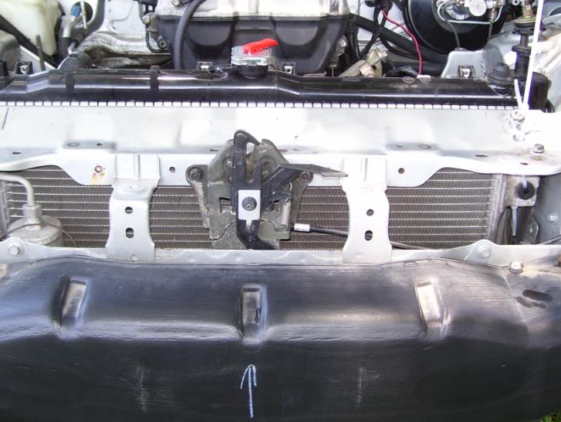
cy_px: 161
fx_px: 811
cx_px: 252
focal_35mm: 50
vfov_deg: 29.0
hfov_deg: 38.1
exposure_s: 1/60
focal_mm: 6
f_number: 2.7
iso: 80
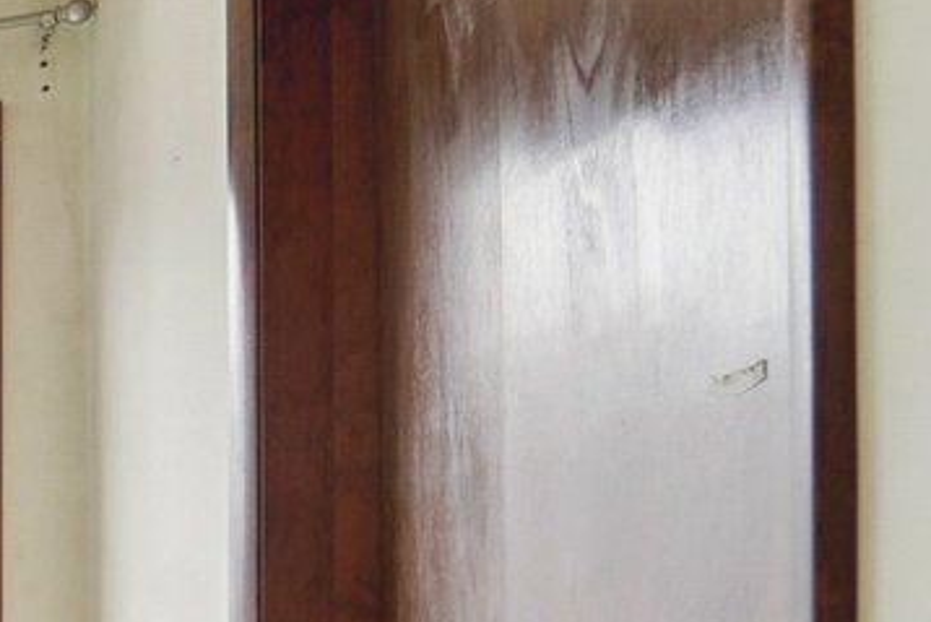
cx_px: -1646
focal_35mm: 80
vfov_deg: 16.2
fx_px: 2070
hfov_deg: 12.7
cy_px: 795
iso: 400
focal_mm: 14
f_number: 8
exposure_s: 1/40
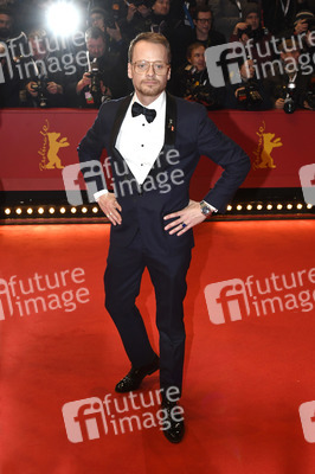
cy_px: 237
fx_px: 513
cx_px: 158
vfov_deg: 49.6
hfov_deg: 34.2
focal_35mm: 39
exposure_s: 1/250
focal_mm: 26
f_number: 6.3
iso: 800
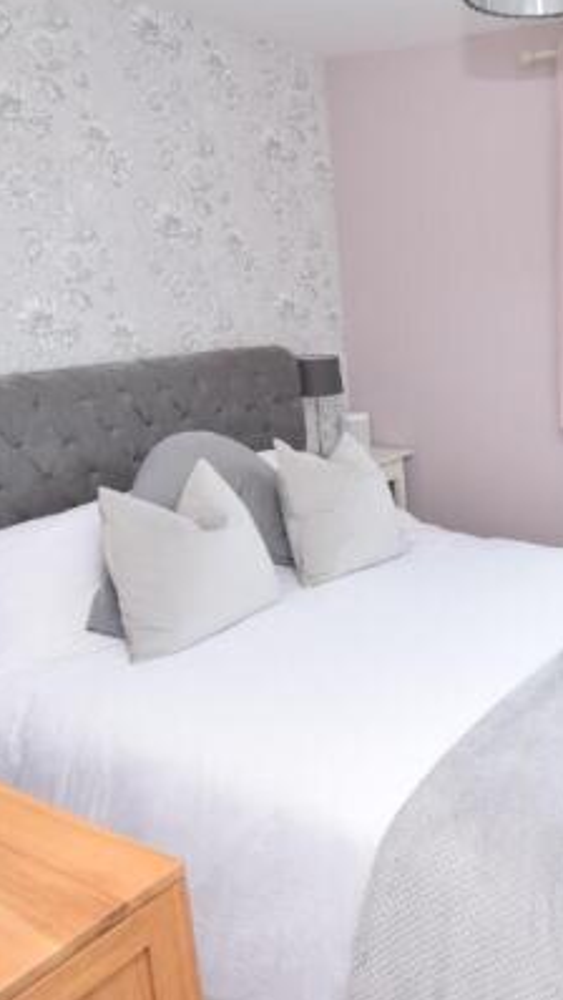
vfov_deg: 62.6
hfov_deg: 35.0
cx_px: 533
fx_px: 822
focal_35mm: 31
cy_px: 479
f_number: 5
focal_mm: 12
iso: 400
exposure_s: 1/100
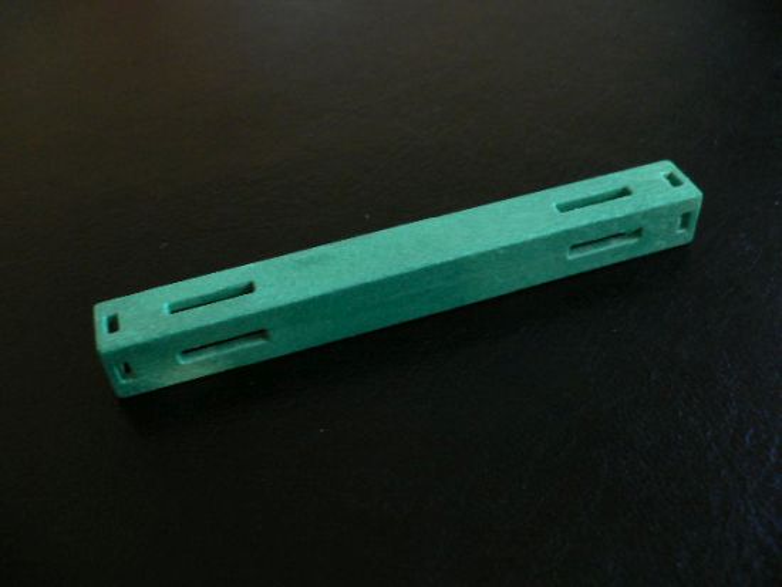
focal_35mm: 35
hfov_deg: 52.6
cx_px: 391
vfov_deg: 40.7
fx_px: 791
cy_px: 294
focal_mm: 5.8
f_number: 2.8
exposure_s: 1/8
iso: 200
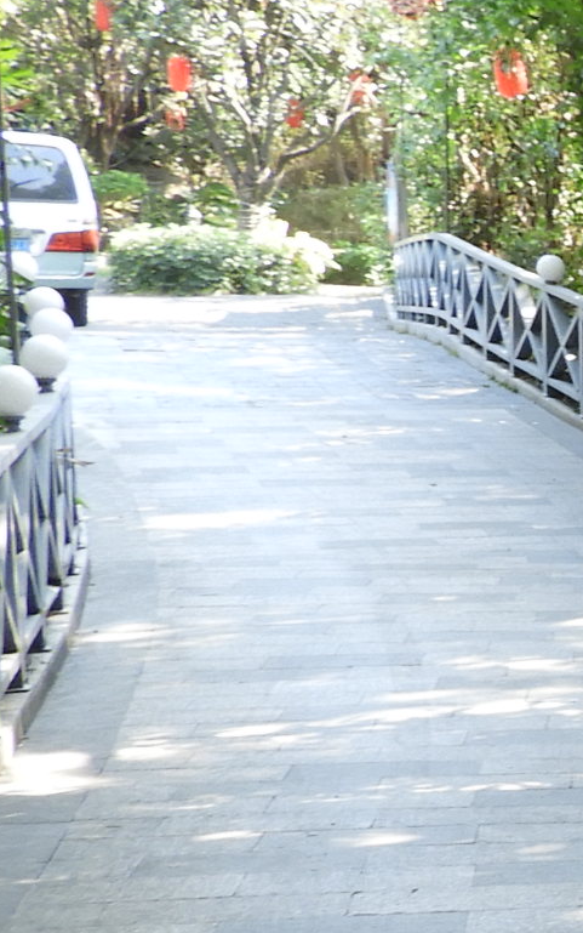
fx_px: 2744
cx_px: 1524
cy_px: 682
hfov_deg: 10.1
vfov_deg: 19.2
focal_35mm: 108
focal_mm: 4.3
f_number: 3.3
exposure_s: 1/40
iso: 100
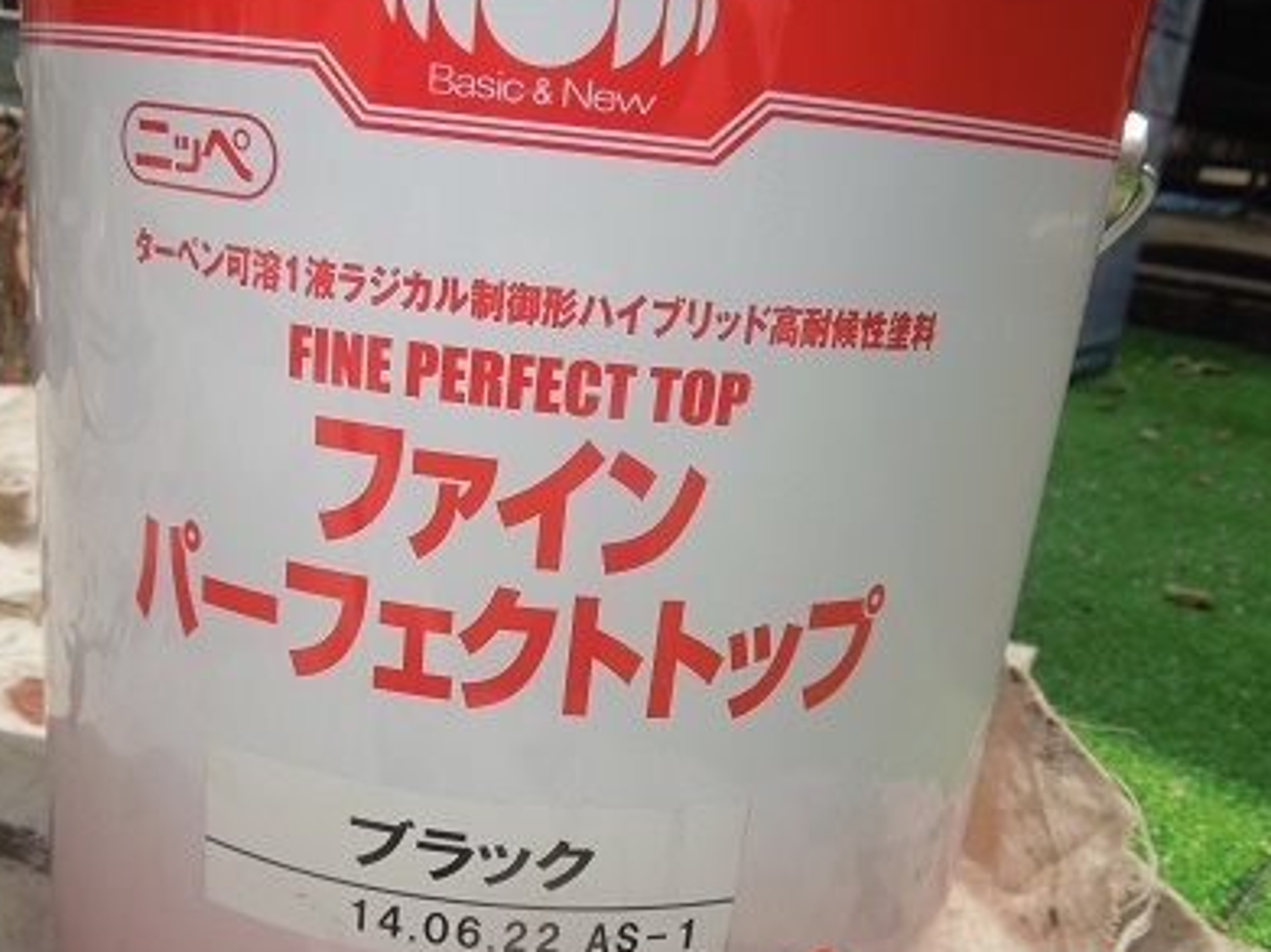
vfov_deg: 44.1
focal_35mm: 32
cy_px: 508
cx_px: 582
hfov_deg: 56.8
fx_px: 1175
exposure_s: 1/320
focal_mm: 4.5
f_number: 6.6
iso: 100
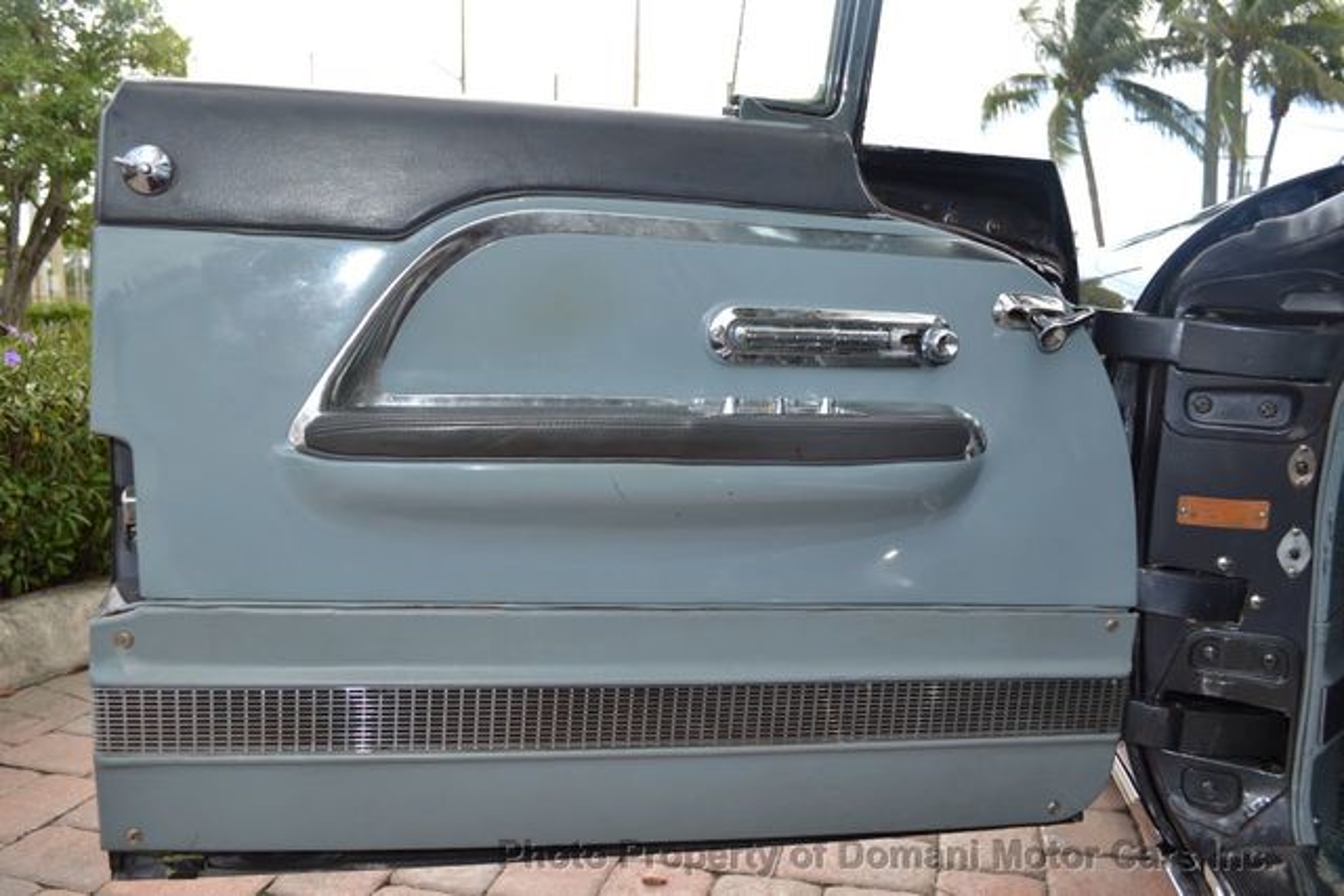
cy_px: 448
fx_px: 1008
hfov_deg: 67.4
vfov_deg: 48.0
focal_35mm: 27
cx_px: 672
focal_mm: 18
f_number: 5
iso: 100
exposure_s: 1/200
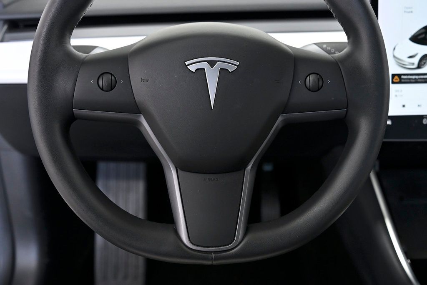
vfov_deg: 30.5
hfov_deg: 44.5
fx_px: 522
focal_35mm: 44
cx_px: 214
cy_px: 142
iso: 2000
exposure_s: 1/200
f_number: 5
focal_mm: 44
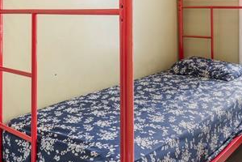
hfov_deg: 46.1
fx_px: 276
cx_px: 174
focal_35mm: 41
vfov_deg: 31.6
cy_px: 27
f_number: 7.1
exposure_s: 1/80
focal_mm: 12
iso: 320
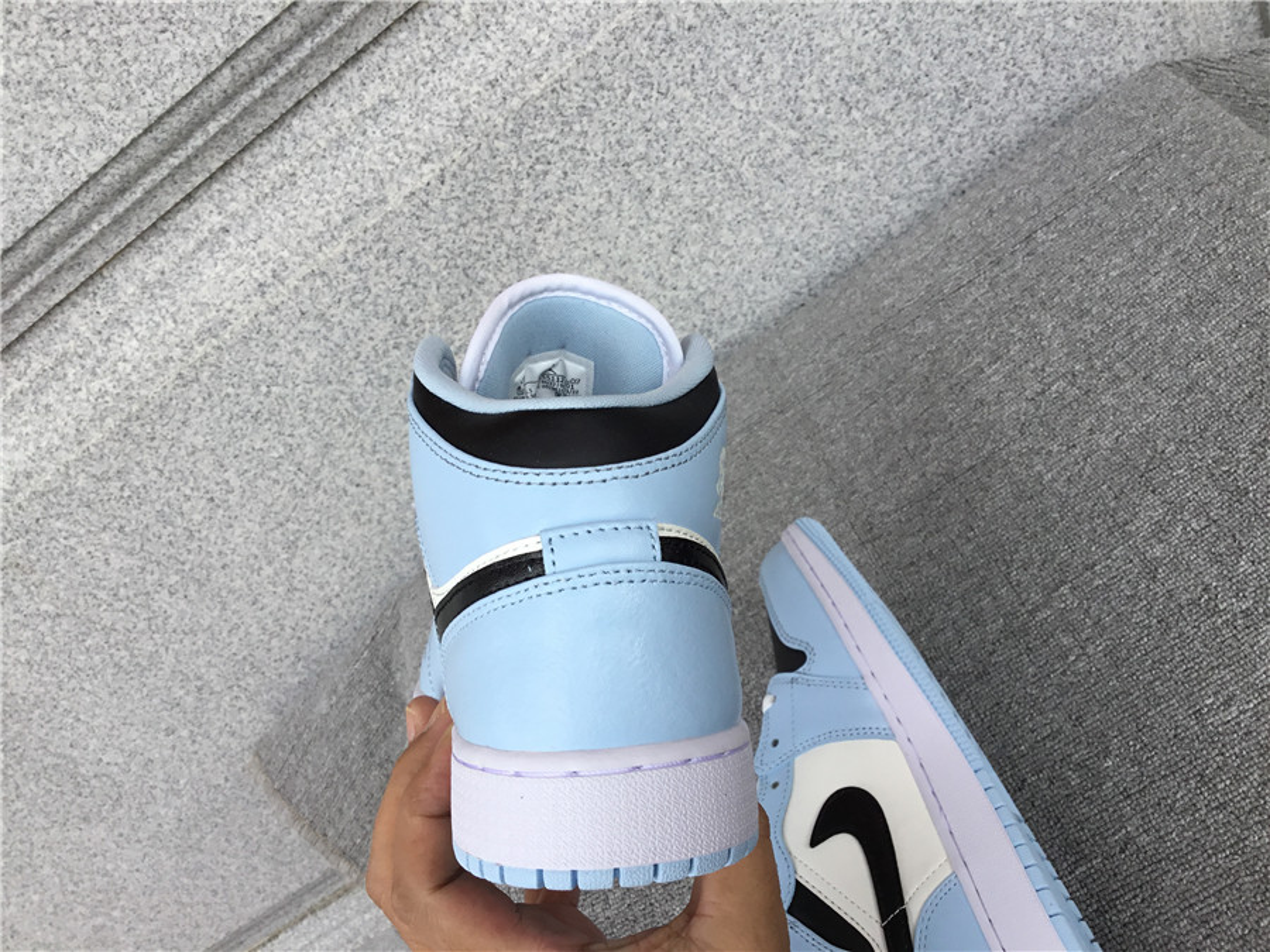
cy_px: 476
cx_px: 635
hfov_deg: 58.4
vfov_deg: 45.4
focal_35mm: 31
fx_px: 1137
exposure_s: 1/273
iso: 25
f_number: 2.4
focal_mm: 3.3
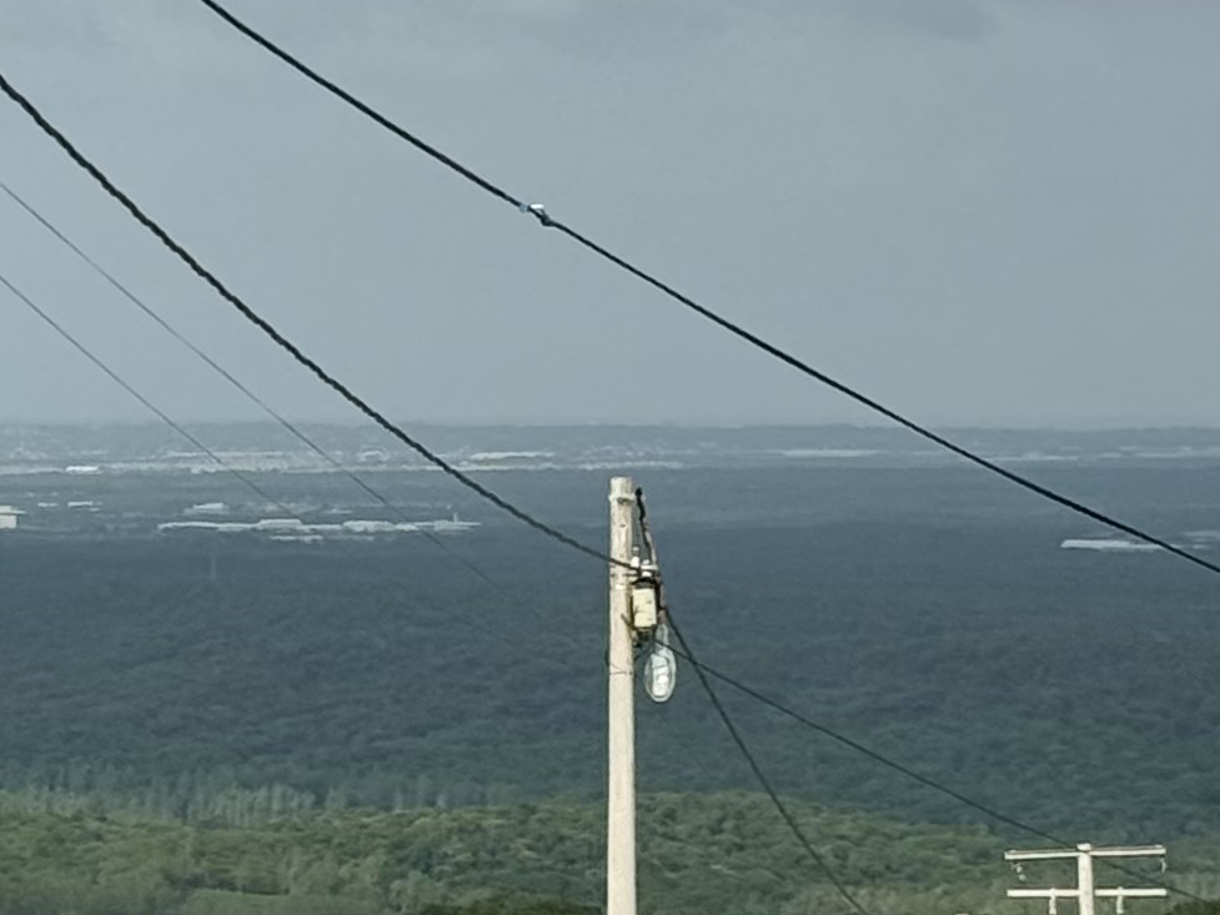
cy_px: 734
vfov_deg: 7.5
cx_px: 220
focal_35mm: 198
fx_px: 6979
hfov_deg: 10.0
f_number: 1.78
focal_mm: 6.76
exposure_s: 1/5587
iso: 64
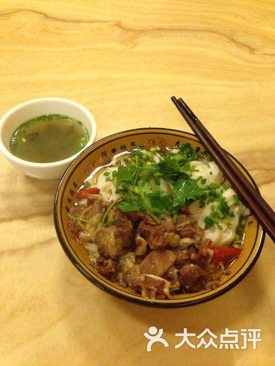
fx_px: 350
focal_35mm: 33
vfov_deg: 55.4
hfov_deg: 42.9
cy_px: 183
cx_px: 138
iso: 400
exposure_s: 1/20
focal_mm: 4.12
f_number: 2.4
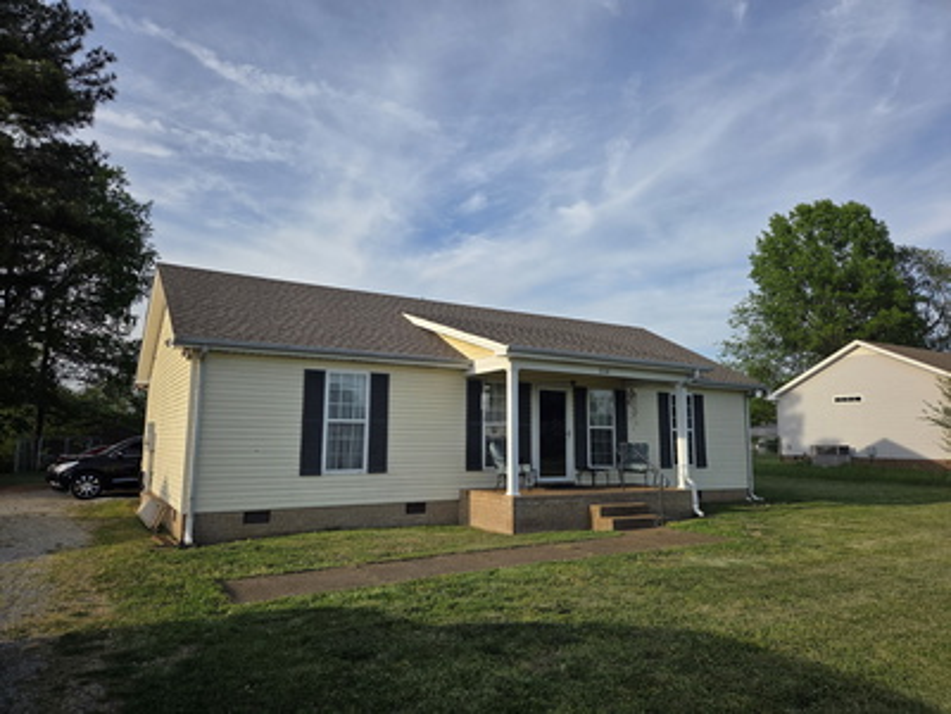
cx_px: 476
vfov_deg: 58.9
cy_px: 357
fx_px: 632
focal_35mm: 23
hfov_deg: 73.9
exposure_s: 1/3126
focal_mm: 5.4
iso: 80
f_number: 1.8
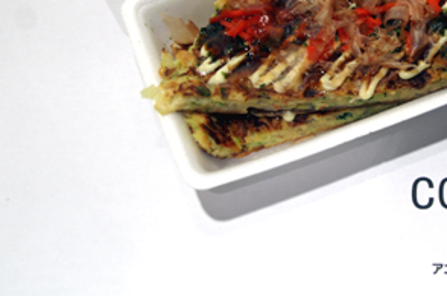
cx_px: 350
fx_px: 1215
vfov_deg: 13.9
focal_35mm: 98
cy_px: 67
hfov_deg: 20.6
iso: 400
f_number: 5.6
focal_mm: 40
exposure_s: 1/10
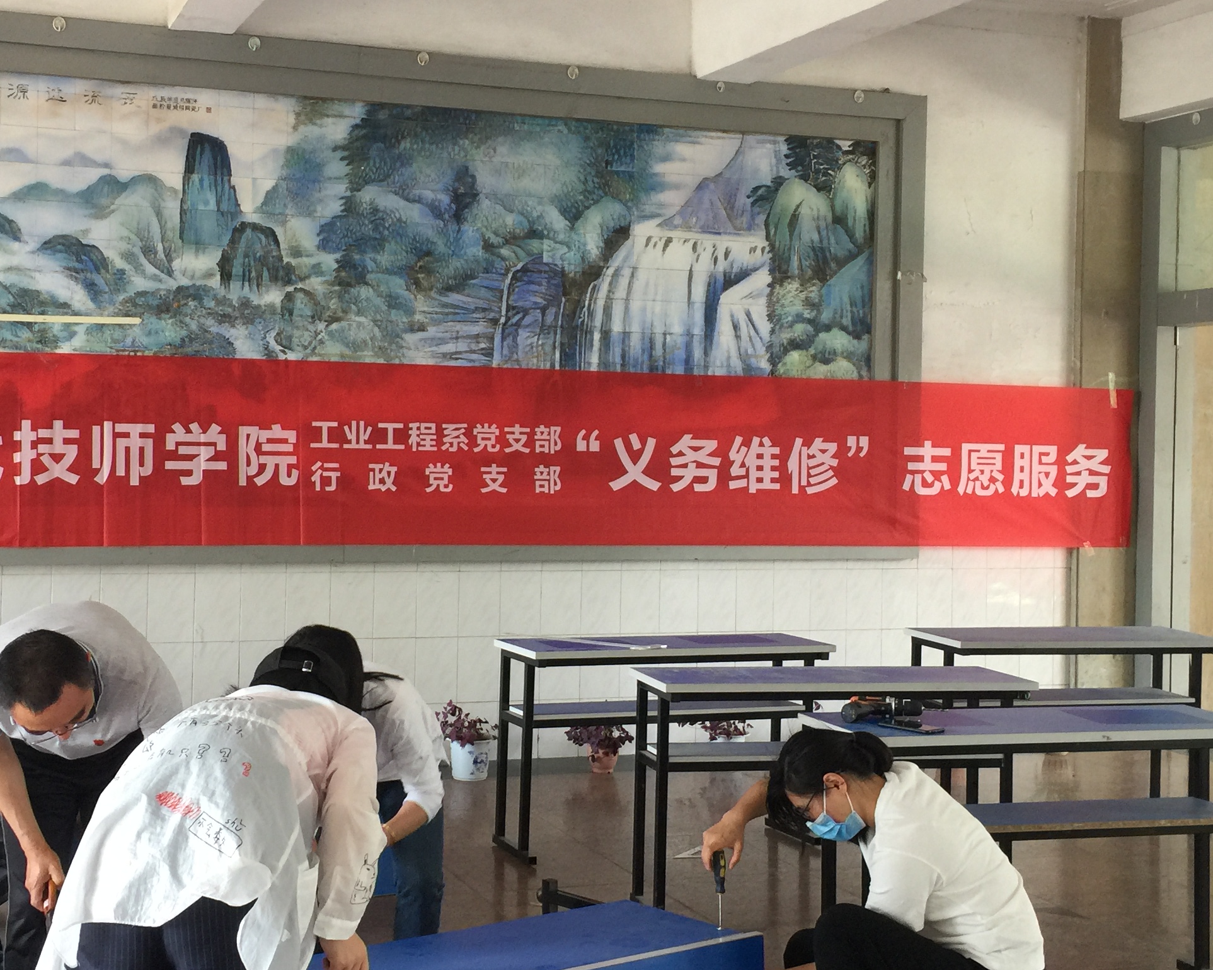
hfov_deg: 38.6
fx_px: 1723
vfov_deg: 31.4
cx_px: 484
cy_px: 438
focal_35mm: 48
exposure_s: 1/33
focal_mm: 4.15
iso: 50
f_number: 2.2
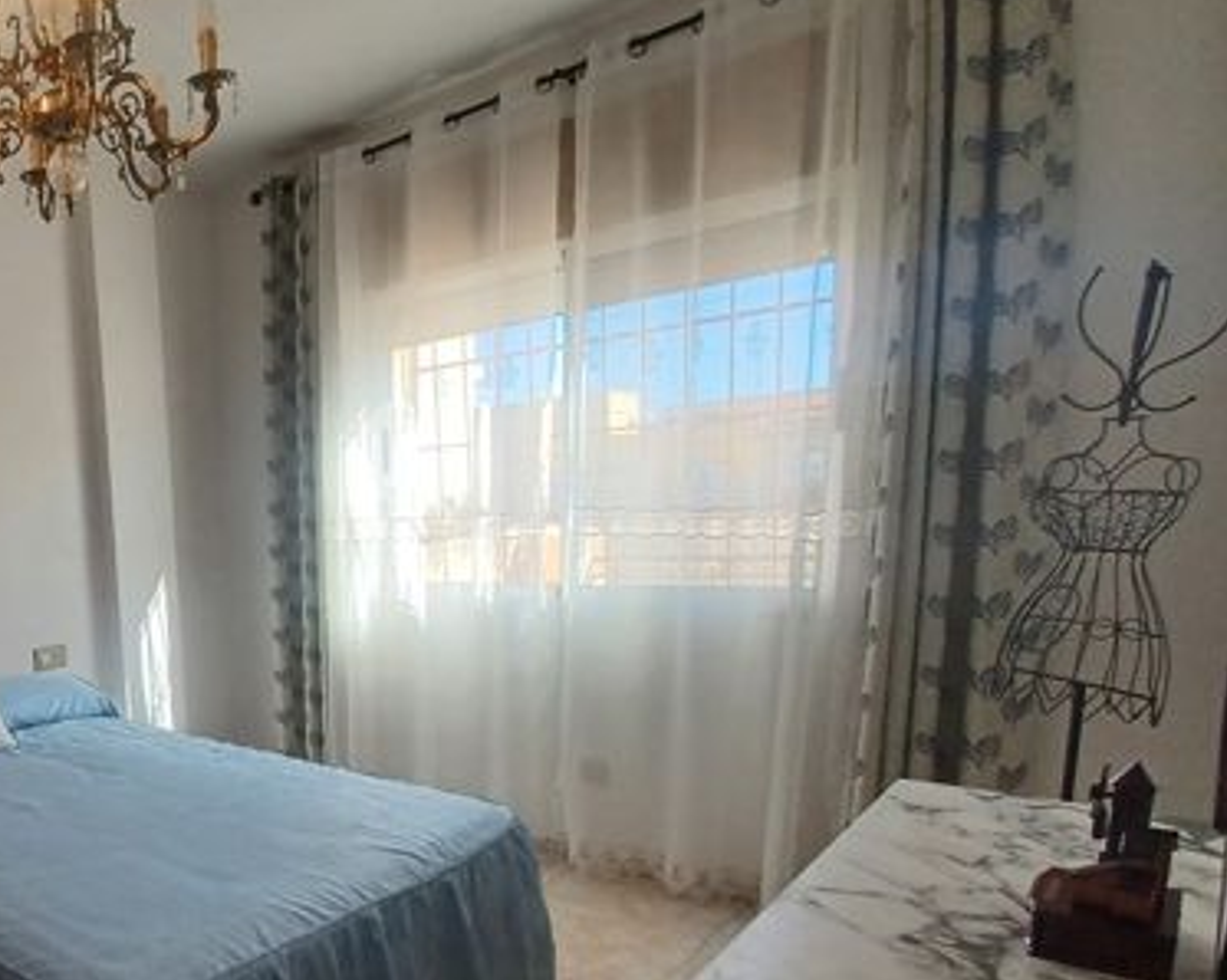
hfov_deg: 57.8
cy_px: 645
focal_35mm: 24
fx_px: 871
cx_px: 74
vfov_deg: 57.6
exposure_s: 1/100
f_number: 2.2
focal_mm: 1.42
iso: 50
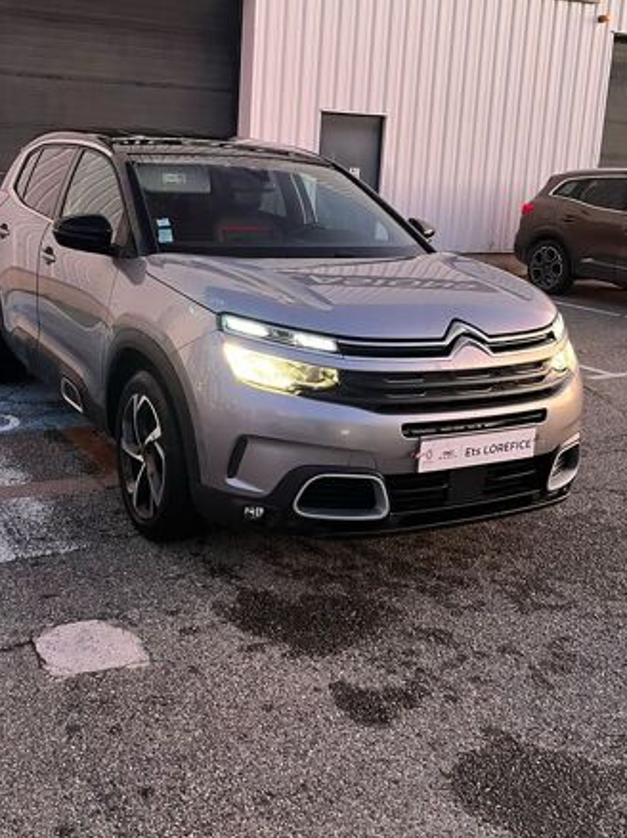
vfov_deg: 48.7
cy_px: 337
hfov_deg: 37.4
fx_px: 919
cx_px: 227
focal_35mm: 38
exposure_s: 1/59
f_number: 1.6
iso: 400
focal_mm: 5.1
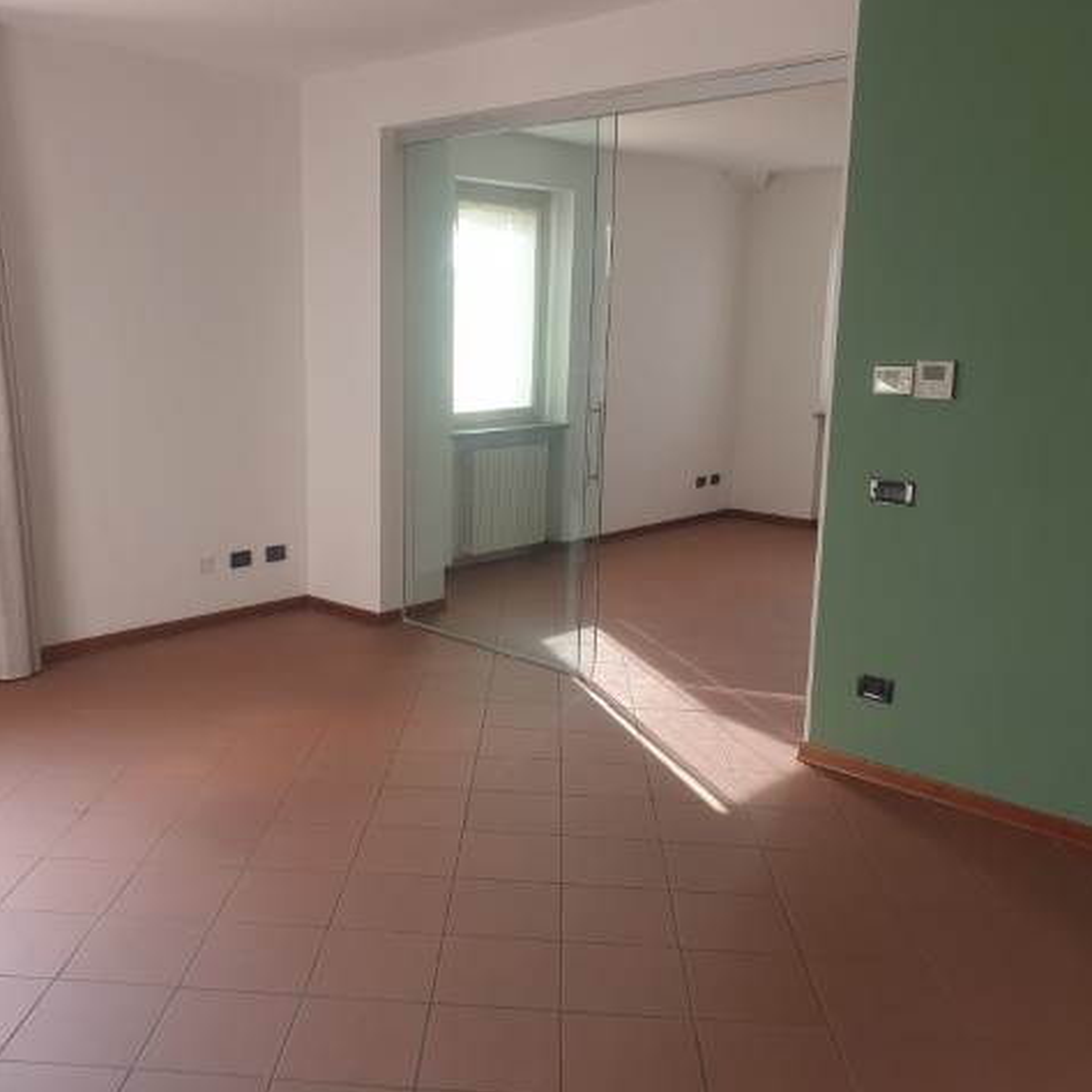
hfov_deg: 52.2
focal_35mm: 31
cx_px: 440
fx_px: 1106
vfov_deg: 52.5
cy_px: 544
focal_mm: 4.3
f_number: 2.4
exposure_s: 1/100
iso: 64
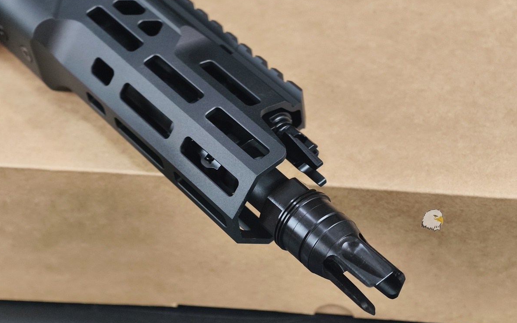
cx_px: 257
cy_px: 148
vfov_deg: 14.4
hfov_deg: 22.8
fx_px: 1282
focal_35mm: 91
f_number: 2.67
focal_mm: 22.48
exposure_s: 1/30
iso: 816
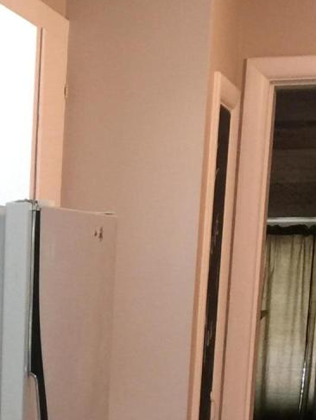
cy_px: 551
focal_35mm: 119
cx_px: -202
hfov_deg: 11.8
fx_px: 1447
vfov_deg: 15.7
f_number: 2.2
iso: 32
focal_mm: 4.15
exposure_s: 1/15
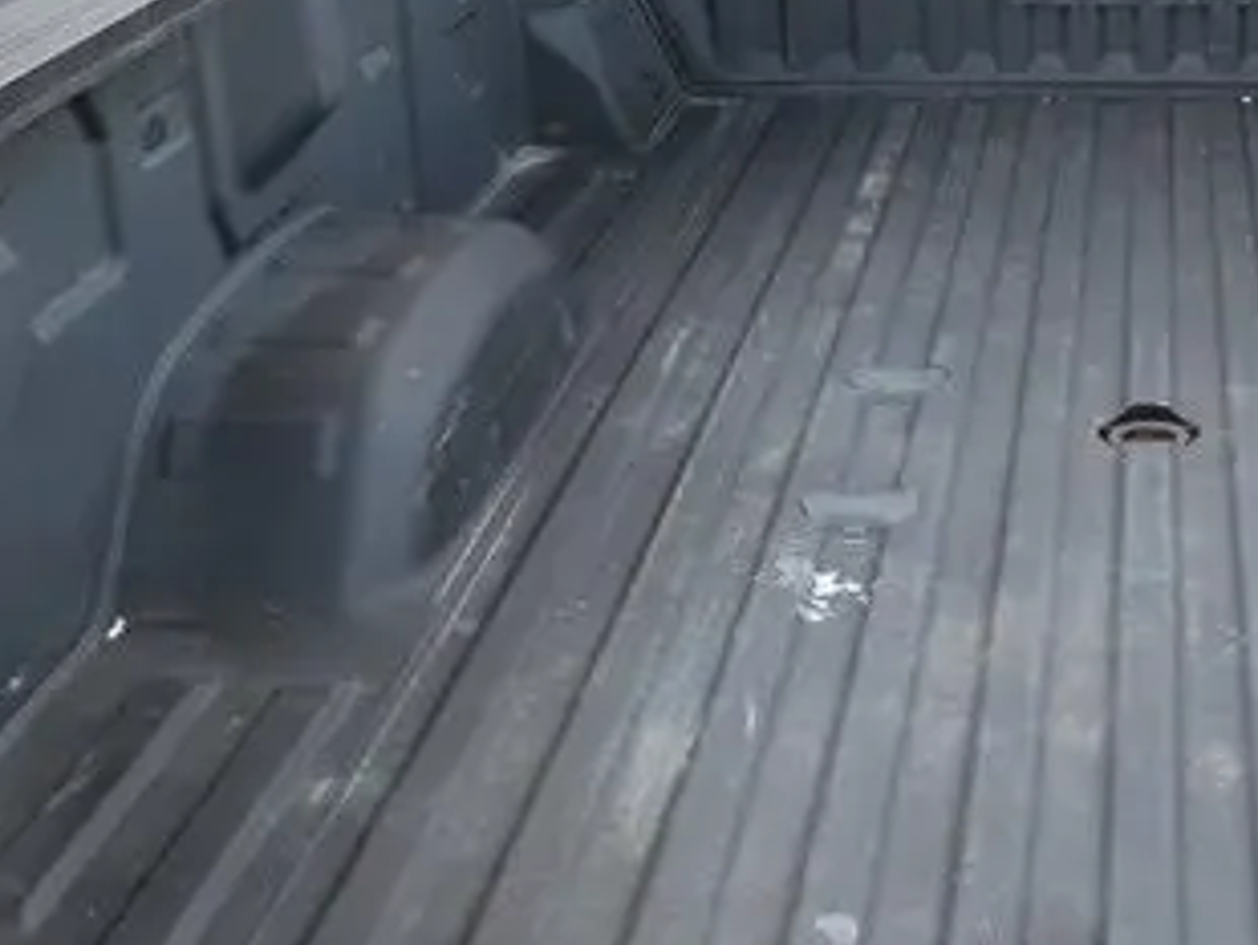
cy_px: 335
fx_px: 2400
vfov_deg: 22.2
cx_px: 1169
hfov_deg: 28.1
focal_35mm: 66
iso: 250
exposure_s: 1/60
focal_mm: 16
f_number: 5
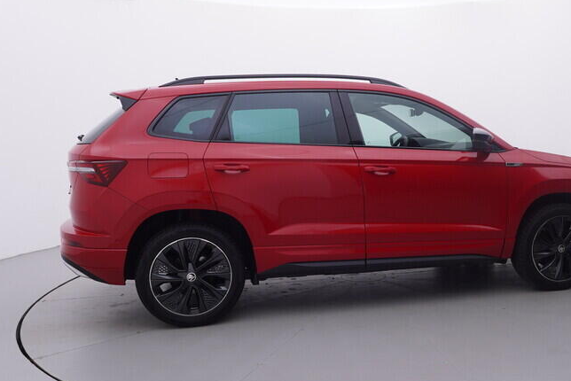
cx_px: 364
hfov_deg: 52.7
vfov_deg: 37.1
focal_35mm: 36
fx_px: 568
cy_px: 201
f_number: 5
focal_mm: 15
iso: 200
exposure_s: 1/80
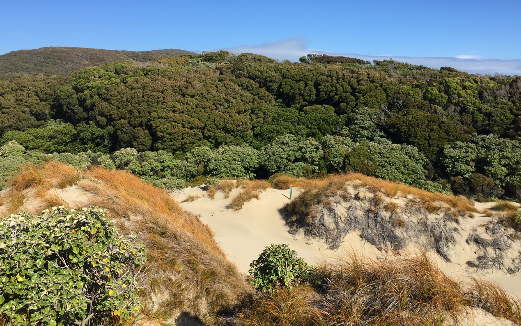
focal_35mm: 31
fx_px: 440
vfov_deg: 40.6
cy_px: 156
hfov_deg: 61.2
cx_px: 261
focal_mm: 4.15
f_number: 2.2
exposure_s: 1/1721
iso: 32
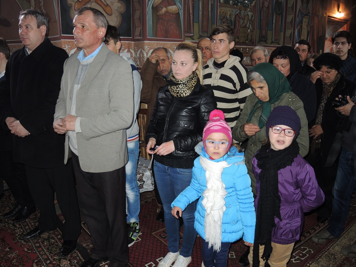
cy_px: 134
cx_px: 178
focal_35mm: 28
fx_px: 288
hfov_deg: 63.4
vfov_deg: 49.7
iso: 200
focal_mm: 6
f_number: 2
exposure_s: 1/30
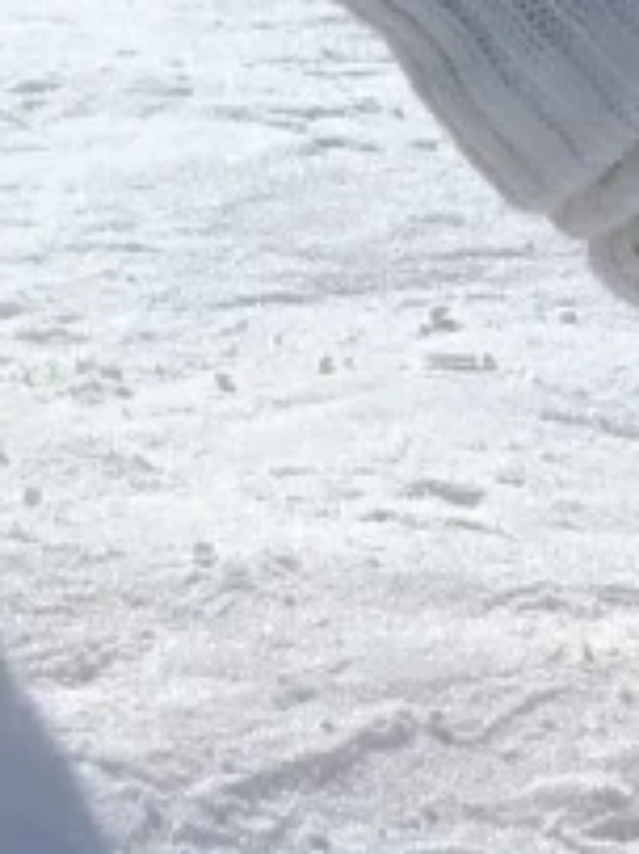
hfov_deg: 4.0
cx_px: -34
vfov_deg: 5.0
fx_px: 9092
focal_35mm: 369
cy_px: -1897
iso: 16
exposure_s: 1/999
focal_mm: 6
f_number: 2.4
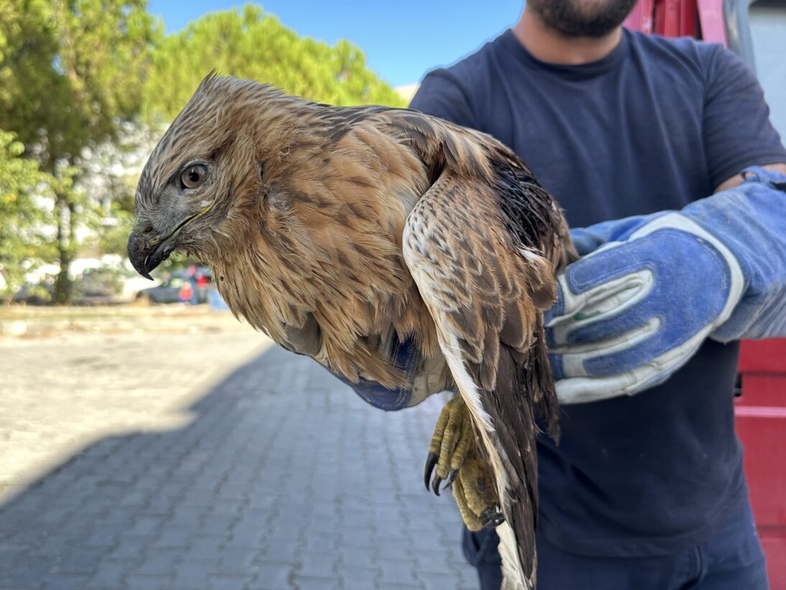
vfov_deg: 49.7
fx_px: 636
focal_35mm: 28
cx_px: 345
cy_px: 261
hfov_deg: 63.2
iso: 80
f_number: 1.78
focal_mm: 6.86
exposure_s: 1/396
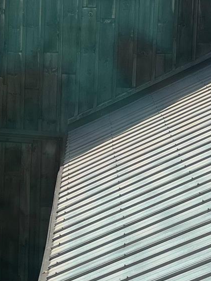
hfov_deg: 12.6
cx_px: -182
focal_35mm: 106
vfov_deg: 18.2
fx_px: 861
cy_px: 23
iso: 50
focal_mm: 5.1
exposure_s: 1/2309
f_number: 1.6
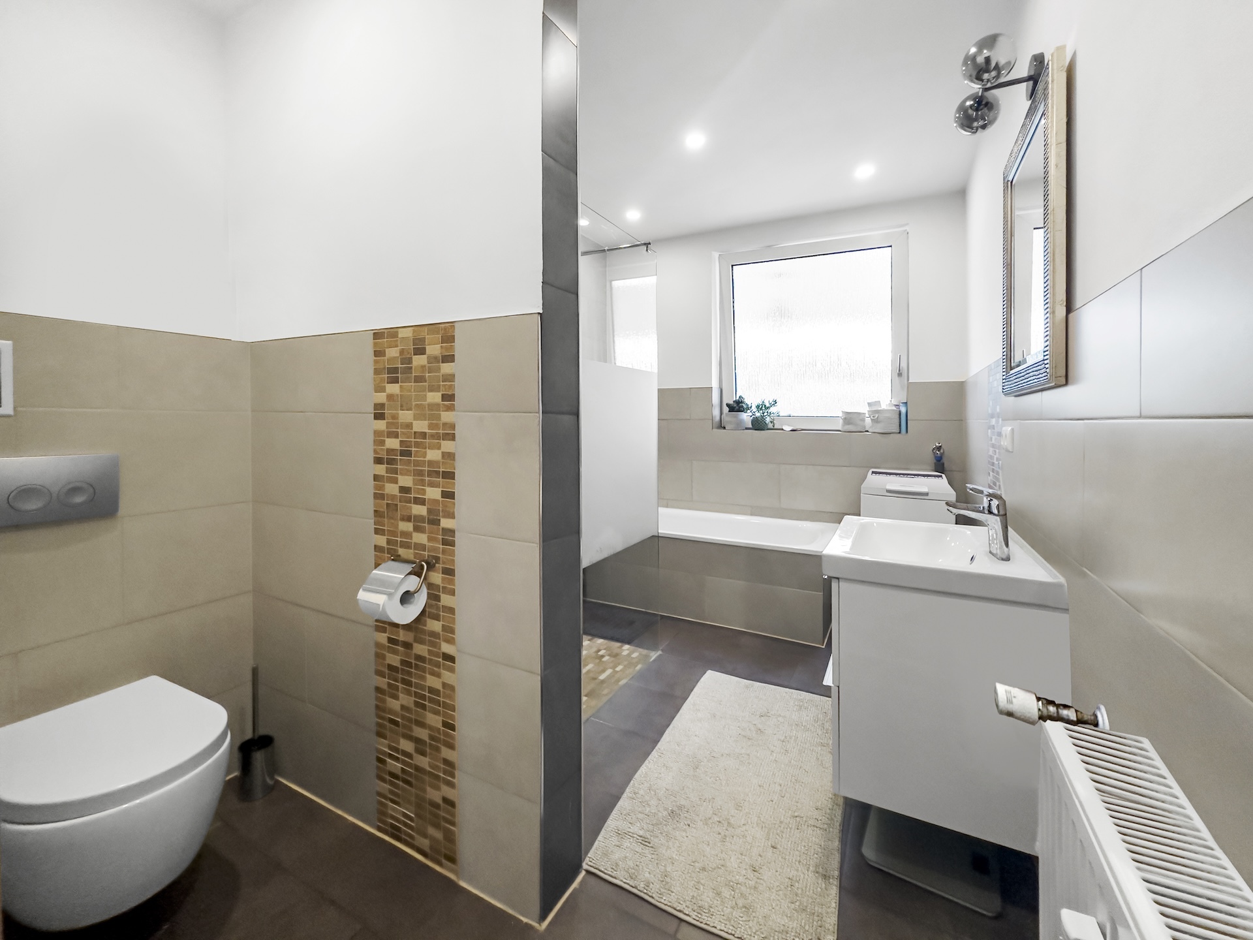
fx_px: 507
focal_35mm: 14
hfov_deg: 102.1
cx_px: 626
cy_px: 470
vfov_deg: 85.7
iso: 250
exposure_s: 1/100
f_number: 2.2
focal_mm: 2.22
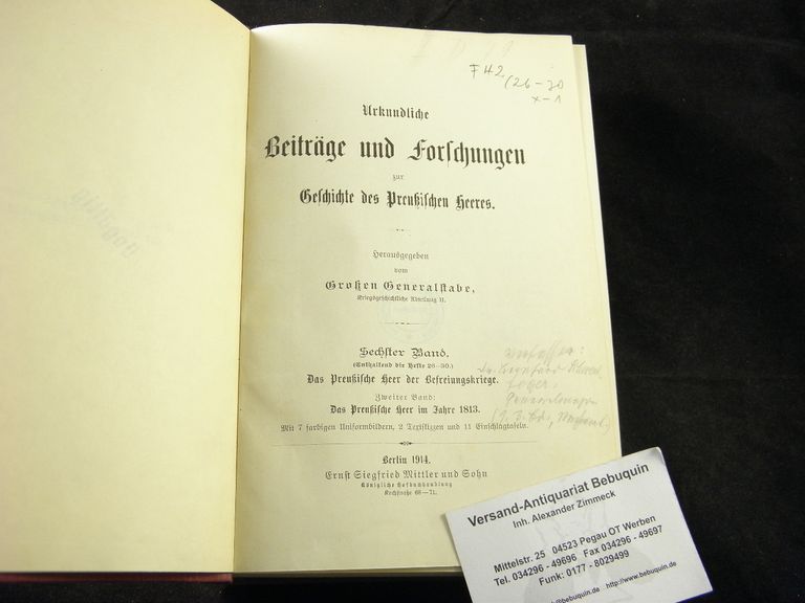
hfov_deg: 49.0
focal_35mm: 38
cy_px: 302
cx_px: 402
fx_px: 884
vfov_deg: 37.7
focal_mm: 6.8
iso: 200
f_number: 3.7
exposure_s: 1/30
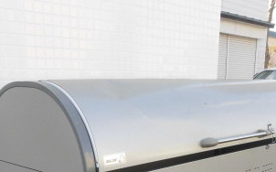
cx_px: 157
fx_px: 406
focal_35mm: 54
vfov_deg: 21.9
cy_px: 212
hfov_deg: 37.5
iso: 100
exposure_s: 1/250
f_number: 3.1
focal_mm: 4.3
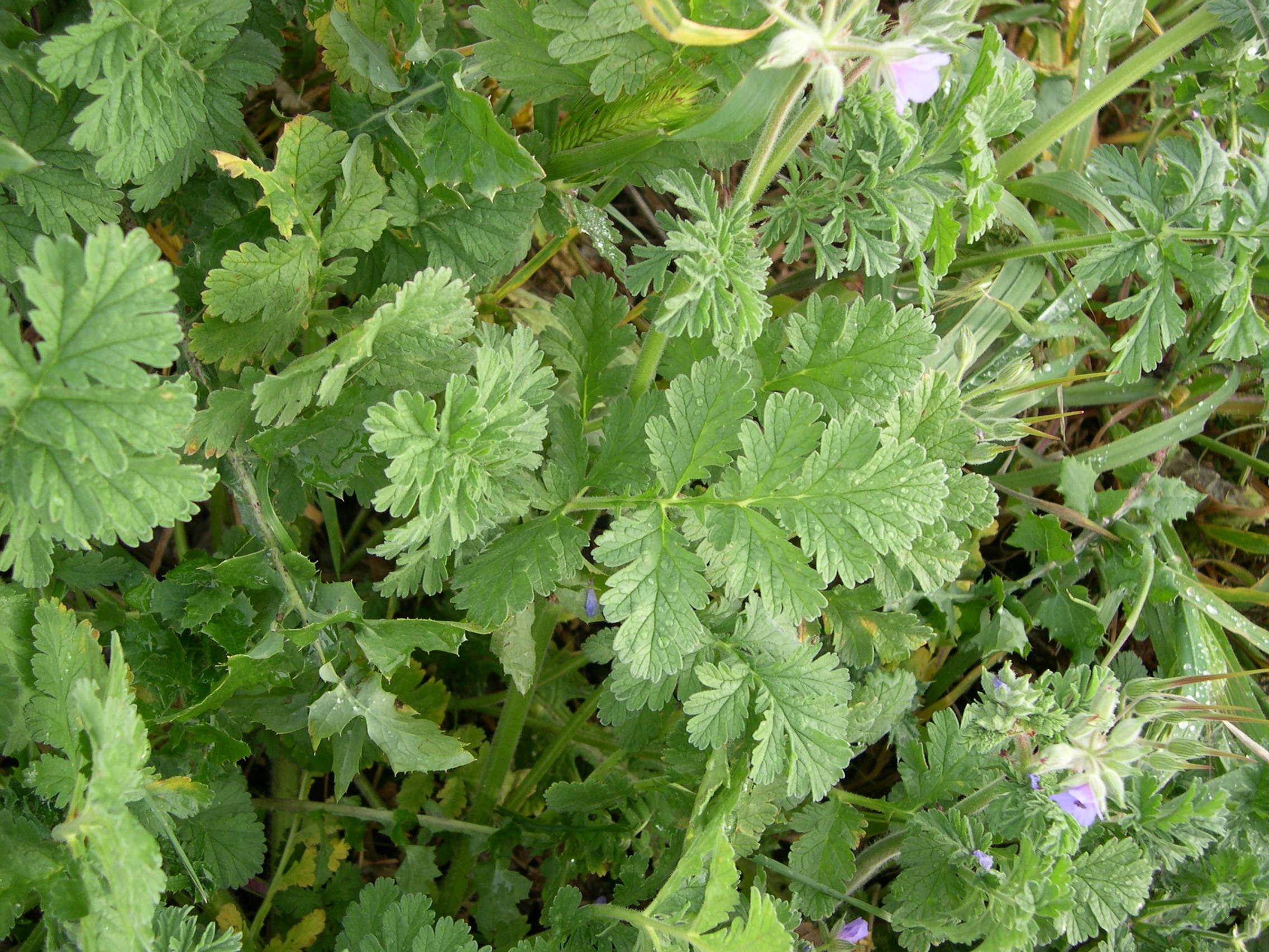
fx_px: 1393
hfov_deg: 49.0
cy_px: 476
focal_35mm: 38
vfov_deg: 37.7
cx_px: 634
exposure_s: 1/147
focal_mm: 8
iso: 100
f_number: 2.8
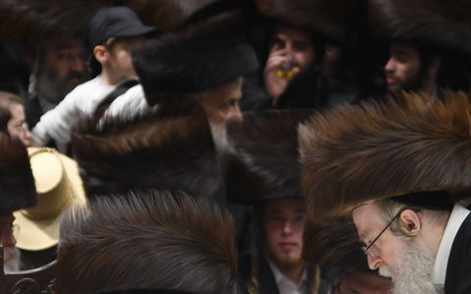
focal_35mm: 304
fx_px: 3901
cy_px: 241
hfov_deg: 6.9
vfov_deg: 4.3
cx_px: 90
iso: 500
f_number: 2.8
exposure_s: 1/100
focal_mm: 102
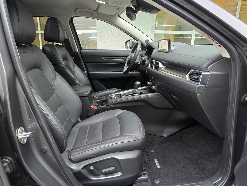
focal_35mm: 23
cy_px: 93
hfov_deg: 73.9
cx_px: 124
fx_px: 164
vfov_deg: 58.9
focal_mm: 6.3
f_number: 1.7
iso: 320
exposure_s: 1/100
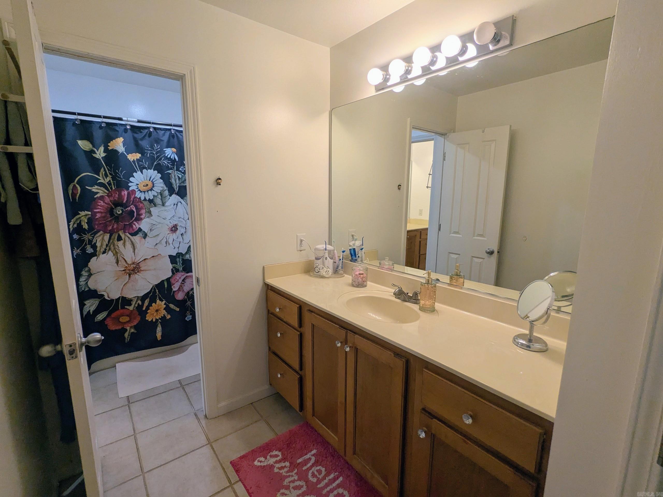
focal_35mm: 16
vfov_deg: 78.1
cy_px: 248
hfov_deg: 94.5
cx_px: 332
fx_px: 306
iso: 157
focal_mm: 2.35
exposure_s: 1/120
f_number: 2.2
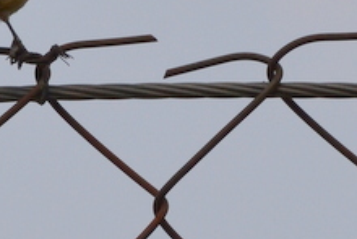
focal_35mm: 501
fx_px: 4971
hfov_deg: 4.1
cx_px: 331
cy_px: 45
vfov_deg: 2.7
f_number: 11
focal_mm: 92
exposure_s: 1/500
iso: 200
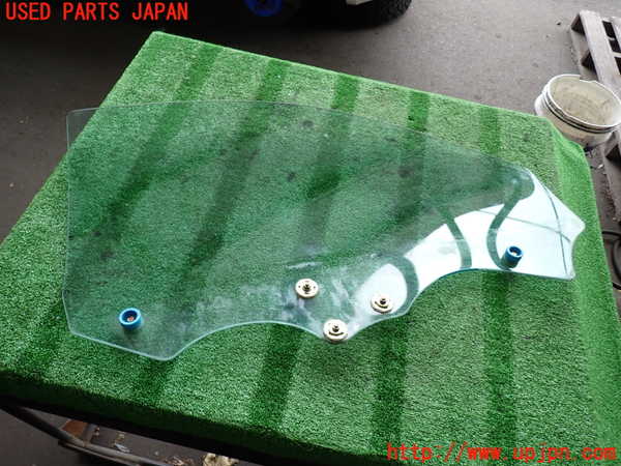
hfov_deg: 69.4
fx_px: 448
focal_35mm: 25
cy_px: 233
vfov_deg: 54.9
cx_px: 310
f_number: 2
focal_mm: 4.5
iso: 100
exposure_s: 1/125
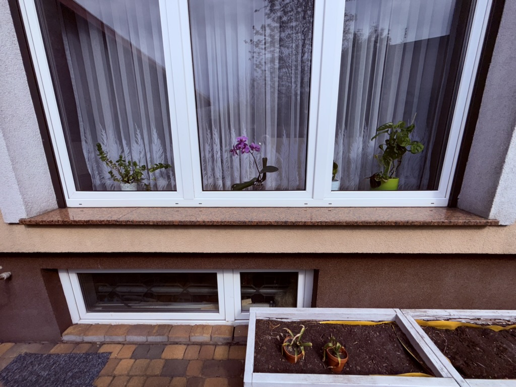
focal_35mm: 14
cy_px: 194
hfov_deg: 102.1
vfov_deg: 85.7
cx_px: 258
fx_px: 209
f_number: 2.2
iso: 16
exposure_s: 1/985
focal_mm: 2.22
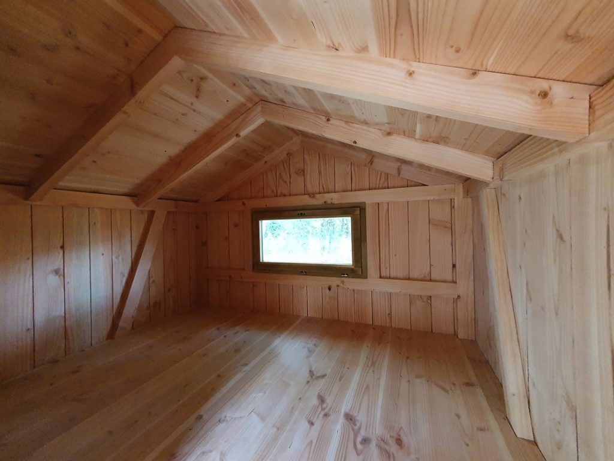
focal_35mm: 13
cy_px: 230
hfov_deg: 106.2
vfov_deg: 89.9
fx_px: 231
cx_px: 307
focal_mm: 1.8
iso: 640
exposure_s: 1/25
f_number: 2.2
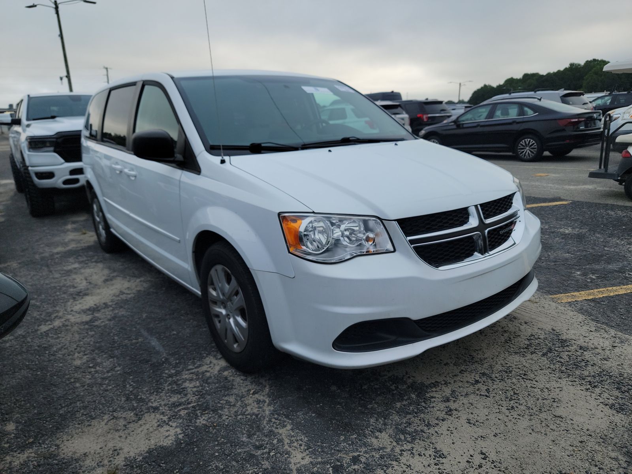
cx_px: 316
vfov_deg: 56.8
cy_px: 237
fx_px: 438
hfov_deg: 71.6
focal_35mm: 24
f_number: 1.8
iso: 50
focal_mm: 6.7
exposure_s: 1/351
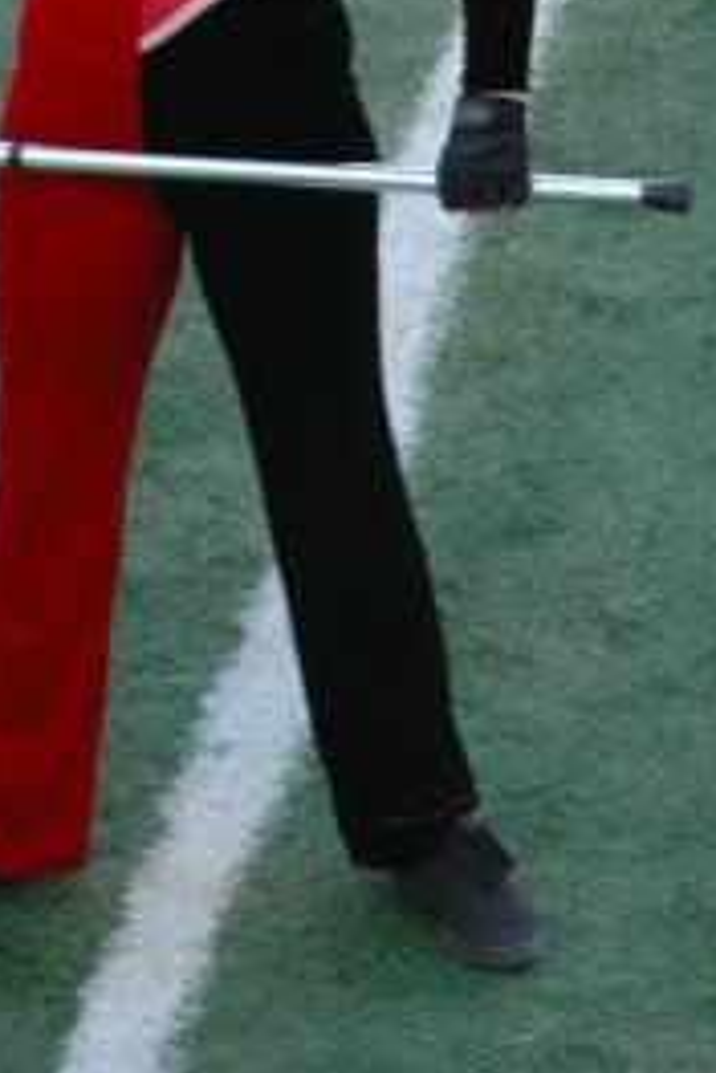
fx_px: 40660
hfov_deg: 1.0
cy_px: -45
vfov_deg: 1.5
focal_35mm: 1363
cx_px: 140
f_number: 5.6
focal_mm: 400
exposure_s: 1/80
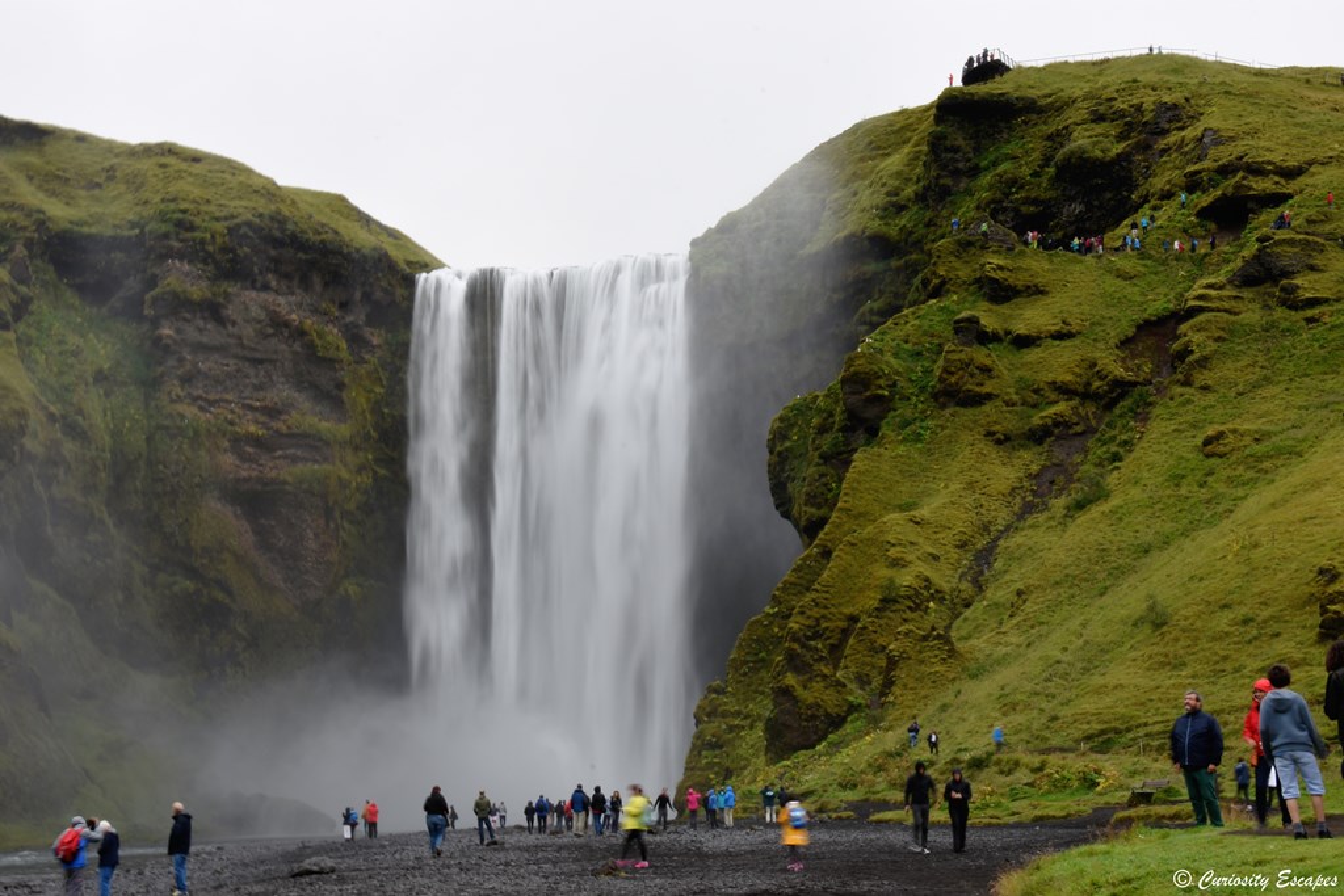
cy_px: 448
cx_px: 672
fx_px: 2016
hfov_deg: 36.9
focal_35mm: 54
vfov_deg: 25.1
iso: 100
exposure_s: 1/4
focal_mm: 36
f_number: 29
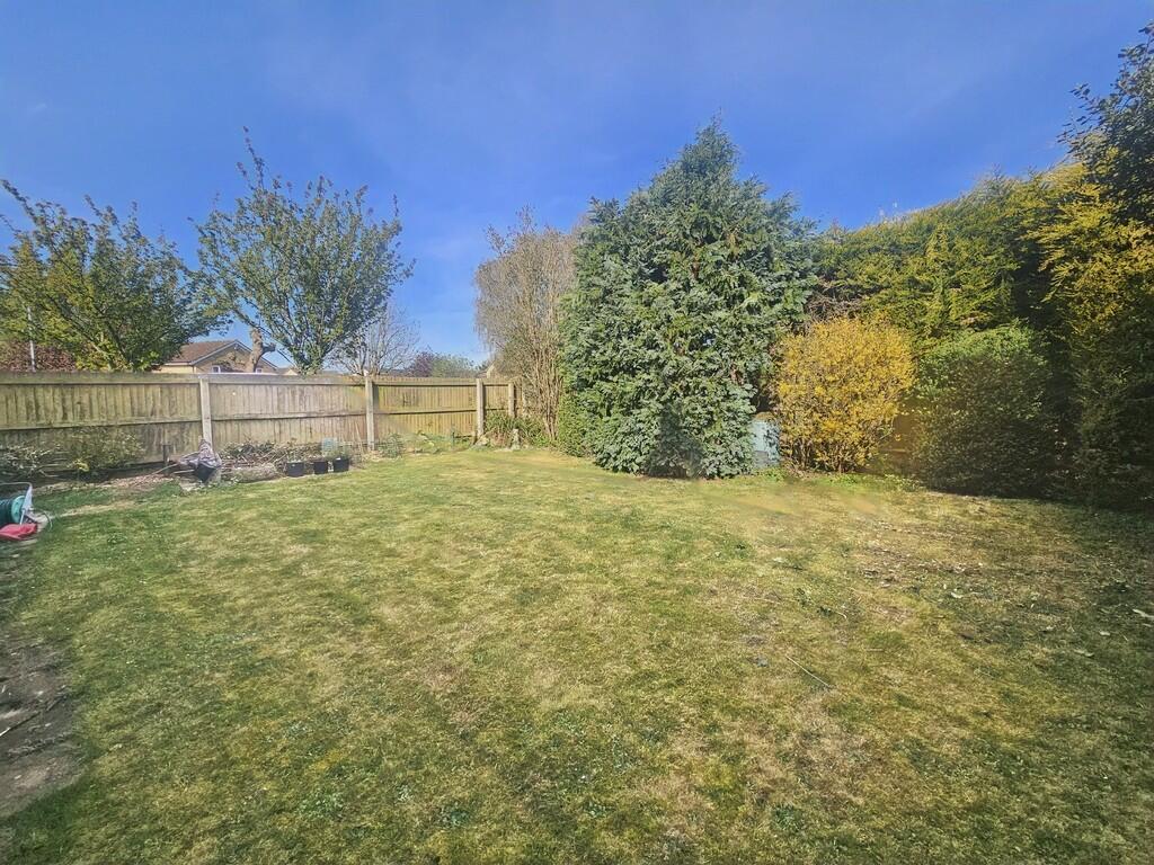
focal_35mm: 13
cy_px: 432
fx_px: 433
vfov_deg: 89.9
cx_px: 577
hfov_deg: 106.2
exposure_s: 1/714
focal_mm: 2.2
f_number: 2.2
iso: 50
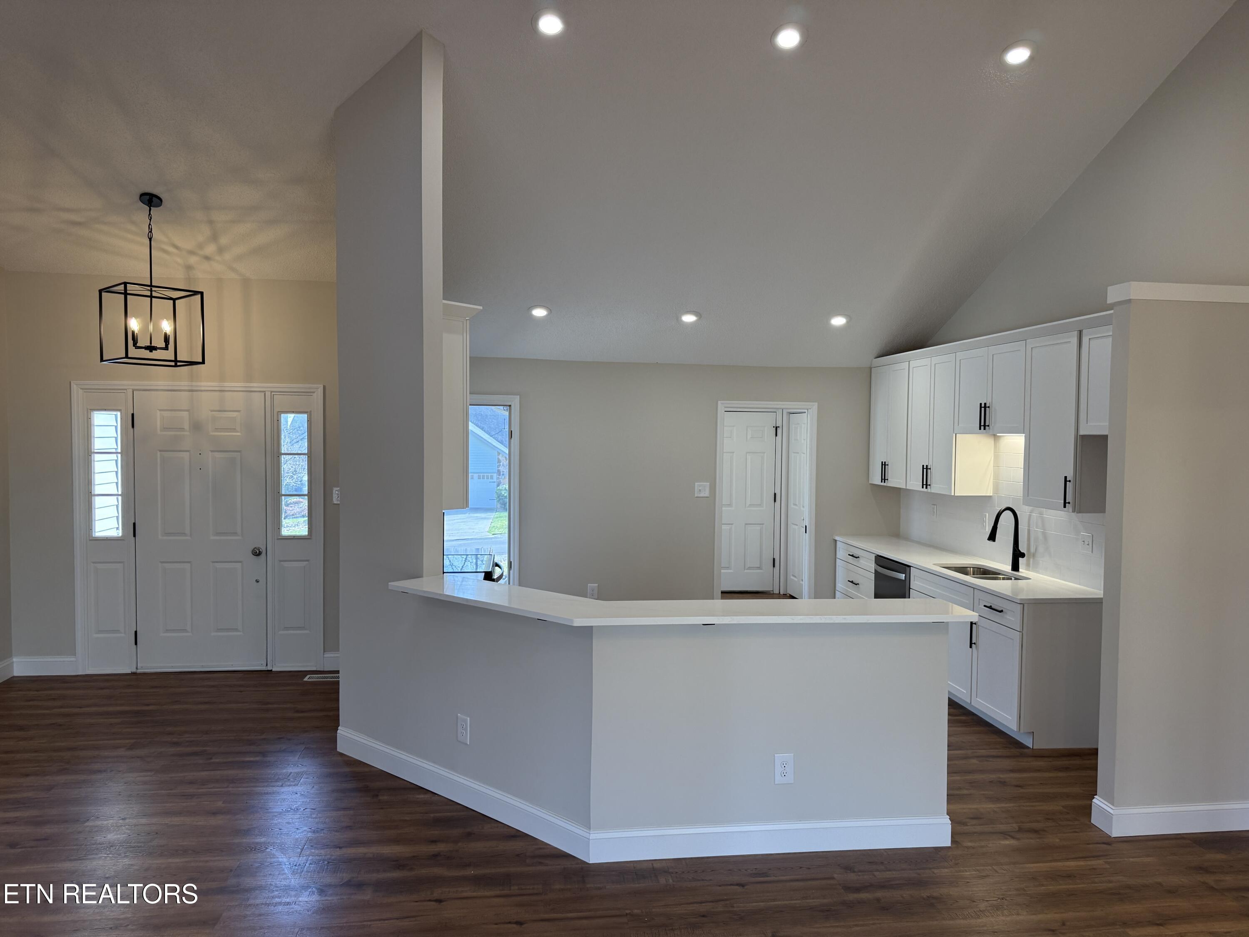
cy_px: 468
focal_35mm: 24
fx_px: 866
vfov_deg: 56.8
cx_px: 624
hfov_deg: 71.6
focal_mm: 6.76
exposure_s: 1/226
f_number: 1.78
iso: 160
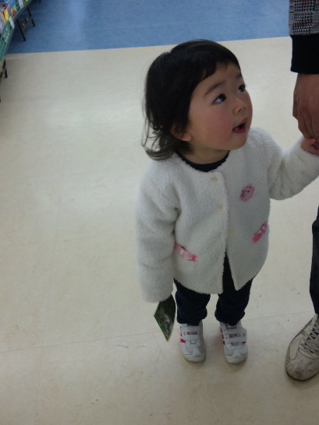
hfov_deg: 41.6
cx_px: 185
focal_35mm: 34
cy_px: 212
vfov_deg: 54.0
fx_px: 418
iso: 102
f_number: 2.8
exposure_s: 1/50
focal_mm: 4.82
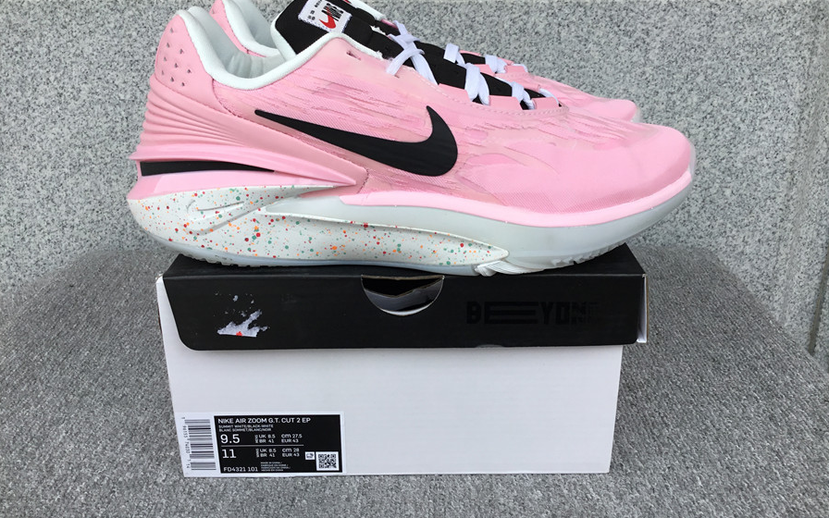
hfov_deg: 58.1
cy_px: 222
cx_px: 414
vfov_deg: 38.2
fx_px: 746
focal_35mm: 33
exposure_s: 1/295
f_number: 2.4
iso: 25
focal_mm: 3.3
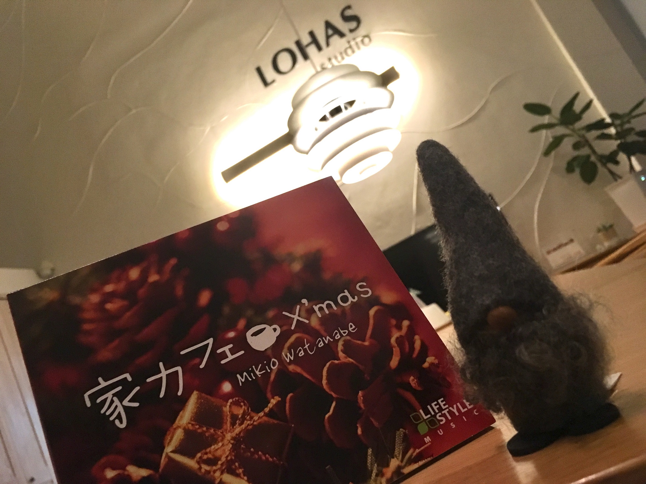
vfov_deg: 48.2
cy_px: 242
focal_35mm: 29
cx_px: 323
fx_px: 541
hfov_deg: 61.7
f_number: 2.2
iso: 200
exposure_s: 1/30
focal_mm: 4.15
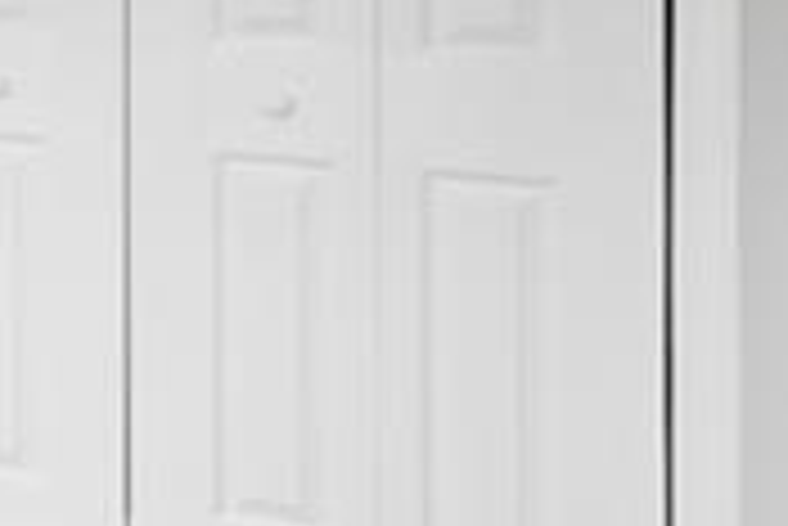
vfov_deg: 15.8
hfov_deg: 12.3
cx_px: -1450
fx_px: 1796
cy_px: -160
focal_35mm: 82
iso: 250
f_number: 7.1
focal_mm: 14
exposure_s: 1/5
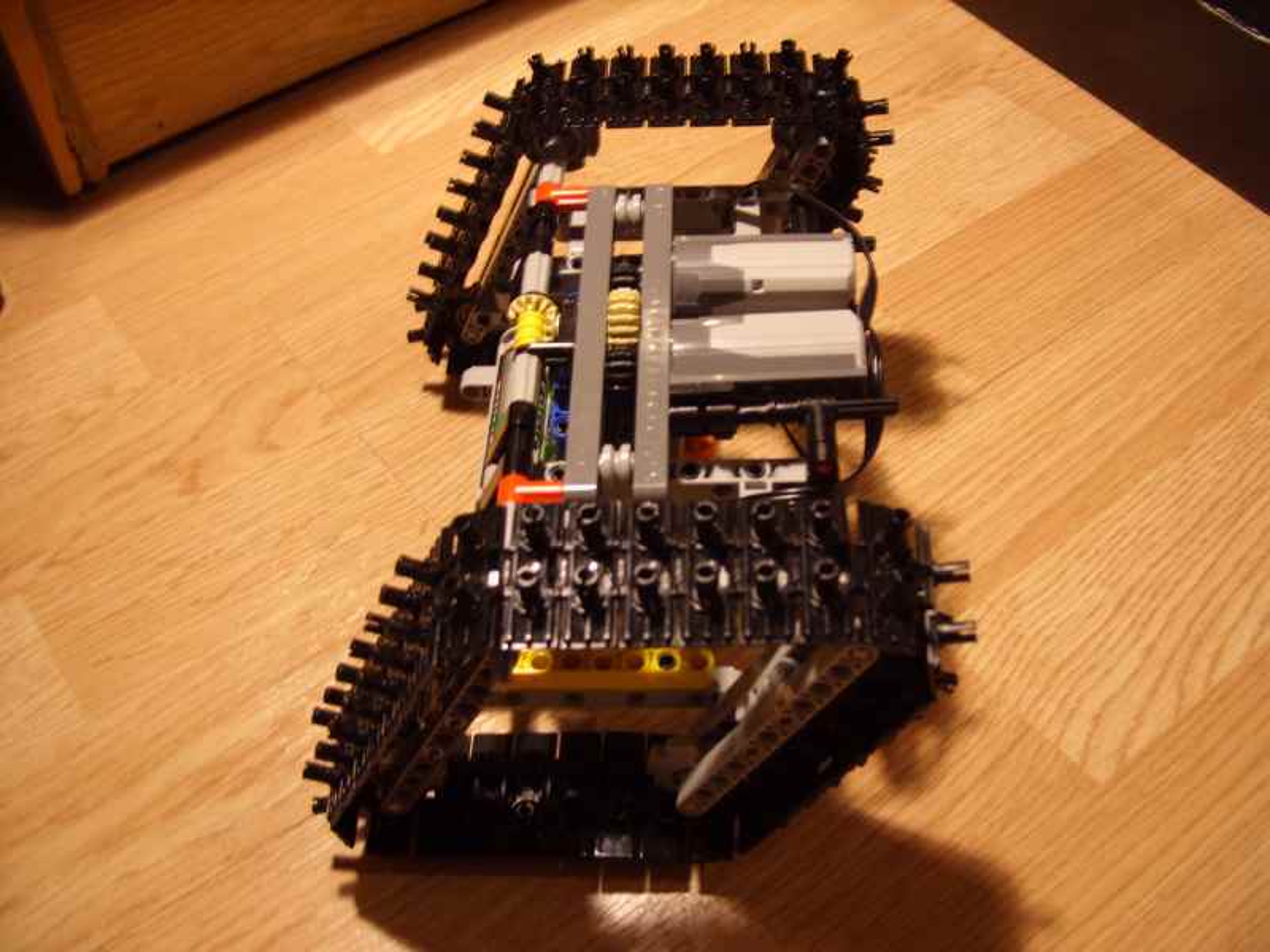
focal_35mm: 38
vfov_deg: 37.7
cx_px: 635
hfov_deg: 49.0
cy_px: 476
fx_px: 1394
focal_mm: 7.8
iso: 100
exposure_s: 1/3
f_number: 2.8
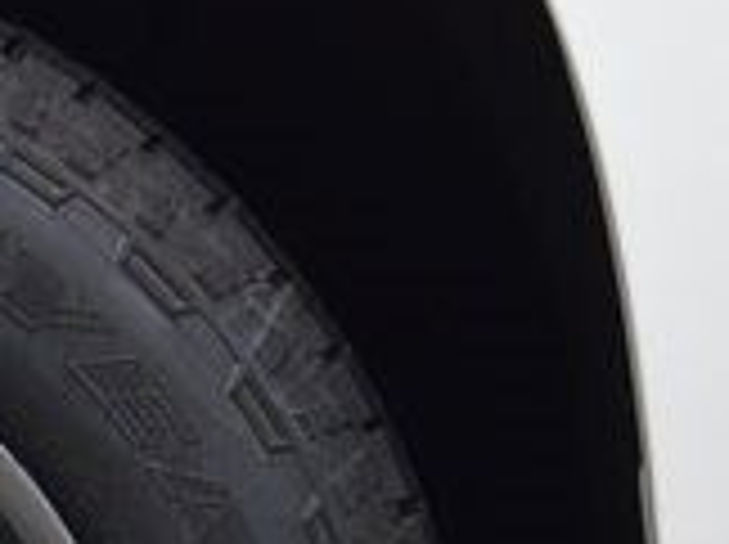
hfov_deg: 8.1
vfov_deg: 6.1
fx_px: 5047
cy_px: 789
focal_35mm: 240
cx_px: -441
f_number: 6.3
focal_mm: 42
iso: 640
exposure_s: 1/15
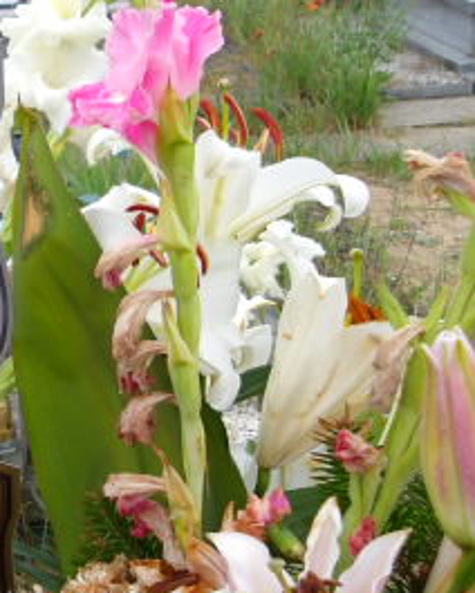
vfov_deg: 23.7
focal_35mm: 80
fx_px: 1406
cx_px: -112
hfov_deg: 18.1
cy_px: 412
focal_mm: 6.1
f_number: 3.3
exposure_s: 1/144
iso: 100
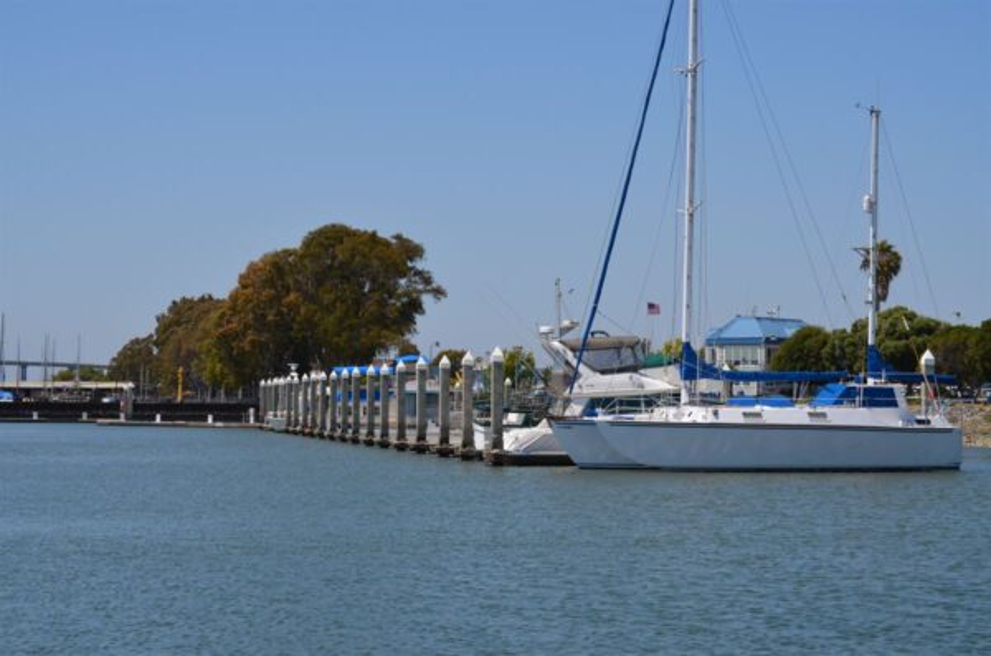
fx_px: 2266
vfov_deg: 16.5
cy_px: 328
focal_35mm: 82
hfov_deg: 24.7
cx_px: 496
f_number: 9
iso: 100
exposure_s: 1/320
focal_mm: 55
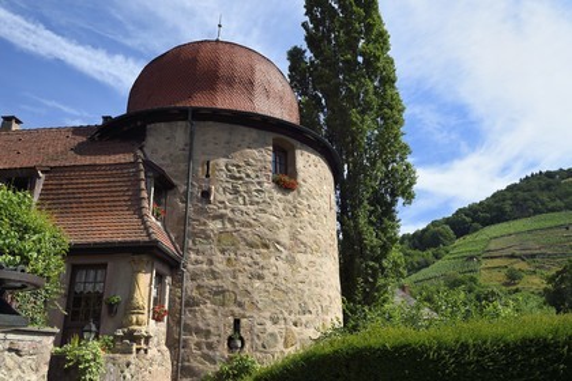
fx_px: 461
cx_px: 286
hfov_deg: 63.7
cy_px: 190
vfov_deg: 45.0
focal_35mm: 29
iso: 200
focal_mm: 29
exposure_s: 1/250
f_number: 14
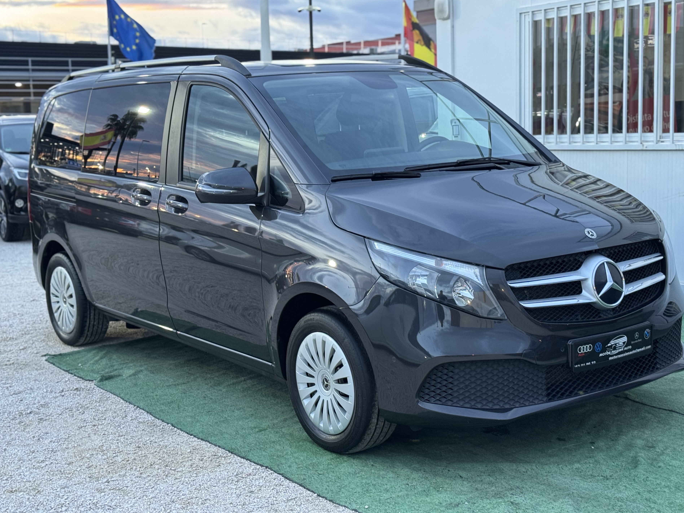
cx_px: 355
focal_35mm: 51
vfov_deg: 28.6
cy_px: 245
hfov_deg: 37.5
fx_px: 1008
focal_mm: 6.76
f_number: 1.78
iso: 250
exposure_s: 1/33
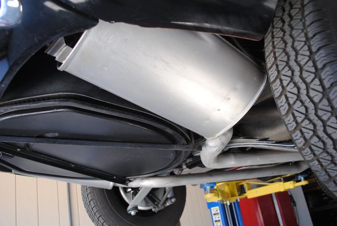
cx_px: 168
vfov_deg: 40.0
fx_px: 309
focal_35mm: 33
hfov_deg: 57.2
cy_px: 113
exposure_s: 1/40
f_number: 3.8
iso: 200
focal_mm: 22
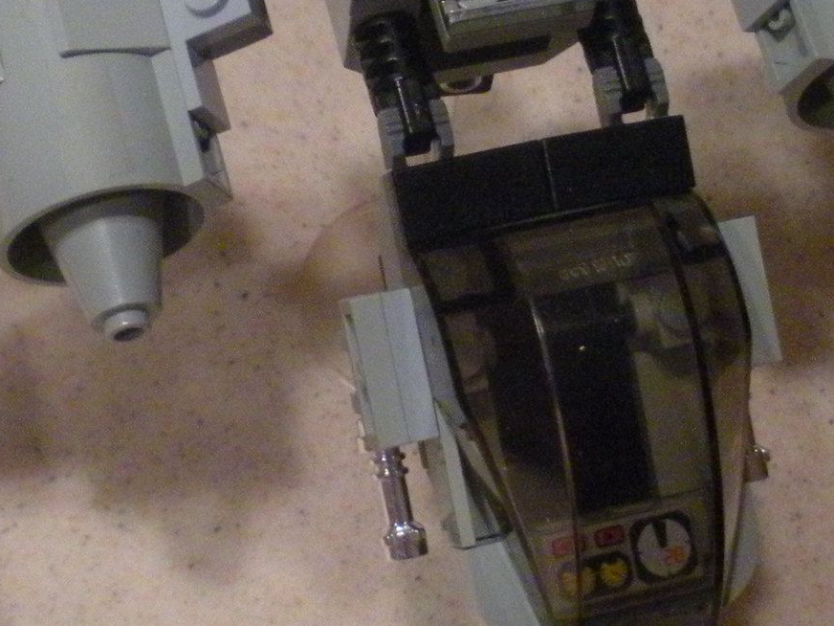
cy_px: 198
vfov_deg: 13.8
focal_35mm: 107
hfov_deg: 18.4
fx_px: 2578
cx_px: 462
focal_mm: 6.3
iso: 400
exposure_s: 1/37
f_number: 3.5
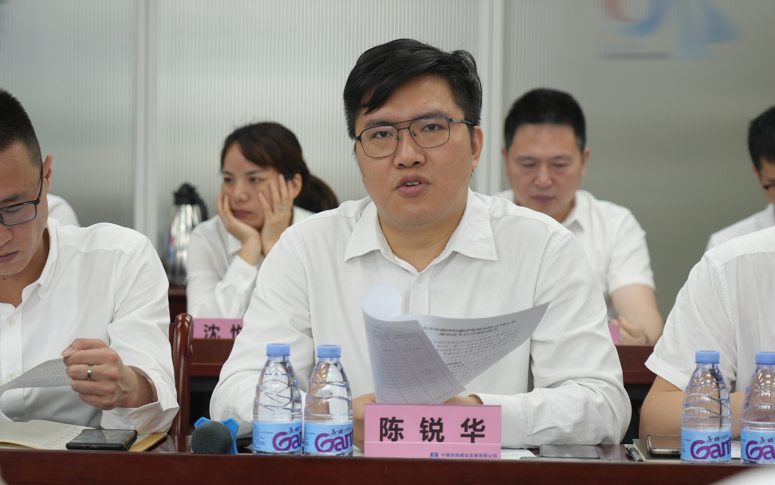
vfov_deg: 12.3
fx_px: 2239
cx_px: 390
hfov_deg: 19.6
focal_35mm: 106
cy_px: 250
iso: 500
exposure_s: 1/160
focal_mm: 69
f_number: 4
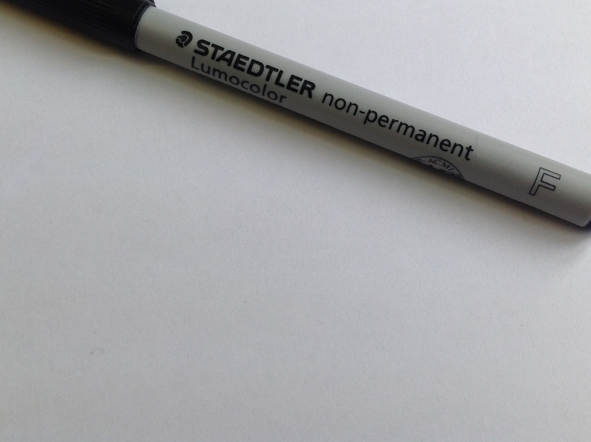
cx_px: 279
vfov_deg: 31.3
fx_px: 784
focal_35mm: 46
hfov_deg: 41.3
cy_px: 157
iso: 50
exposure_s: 1/121
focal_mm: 4.28
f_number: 2.4
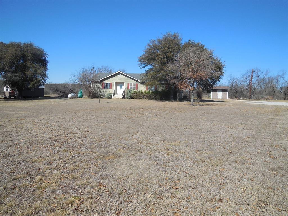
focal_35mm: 25
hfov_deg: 69.4
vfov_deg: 54.9
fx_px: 208
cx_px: 144
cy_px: 108
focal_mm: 4.5
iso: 125
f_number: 6.2
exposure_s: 1/640
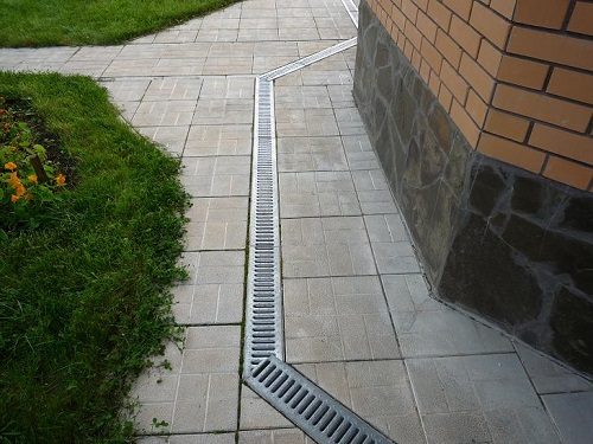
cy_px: 222
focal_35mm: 25
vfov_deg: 54.9
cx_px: 296
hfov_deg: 69.4
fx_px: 428
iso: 100
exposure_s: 1/400
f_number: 2.8
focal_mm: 4.4
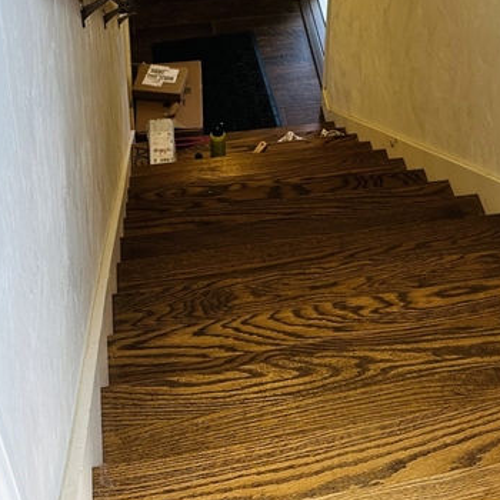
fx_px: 1013
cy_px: -7
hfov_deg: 27.4
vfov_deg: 26.2
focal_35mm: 62
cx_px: 369
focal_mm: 6.86
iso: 64
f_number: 1.78
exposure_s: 1/120
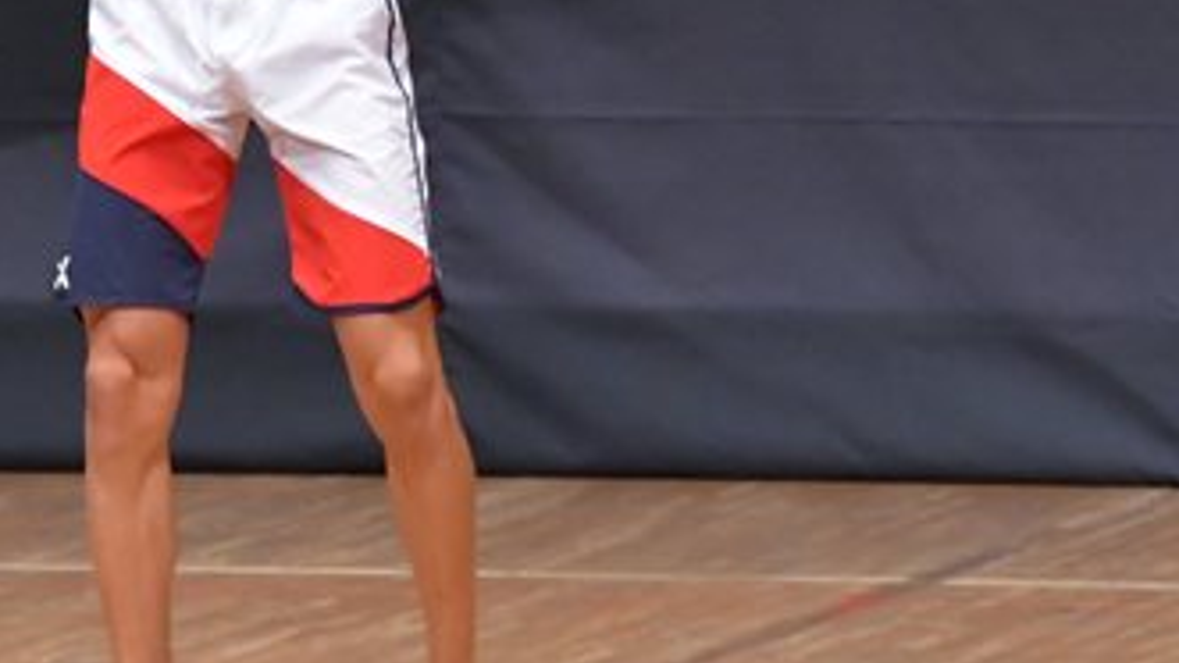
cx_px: 283
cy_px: 18
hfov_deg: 3.1
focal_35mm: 699
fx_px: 21847
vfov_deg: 1.7
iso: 6400
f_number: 5.6
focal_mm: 190
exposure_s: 1/400
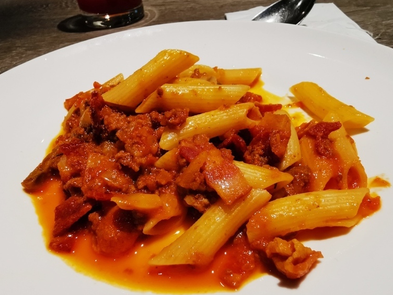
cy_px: 164
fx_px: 295
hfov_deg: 67.3
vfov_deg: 52.9
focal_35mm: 26
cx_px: 204
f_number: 2.2
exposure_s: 1/120
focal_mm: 2.35
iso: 200
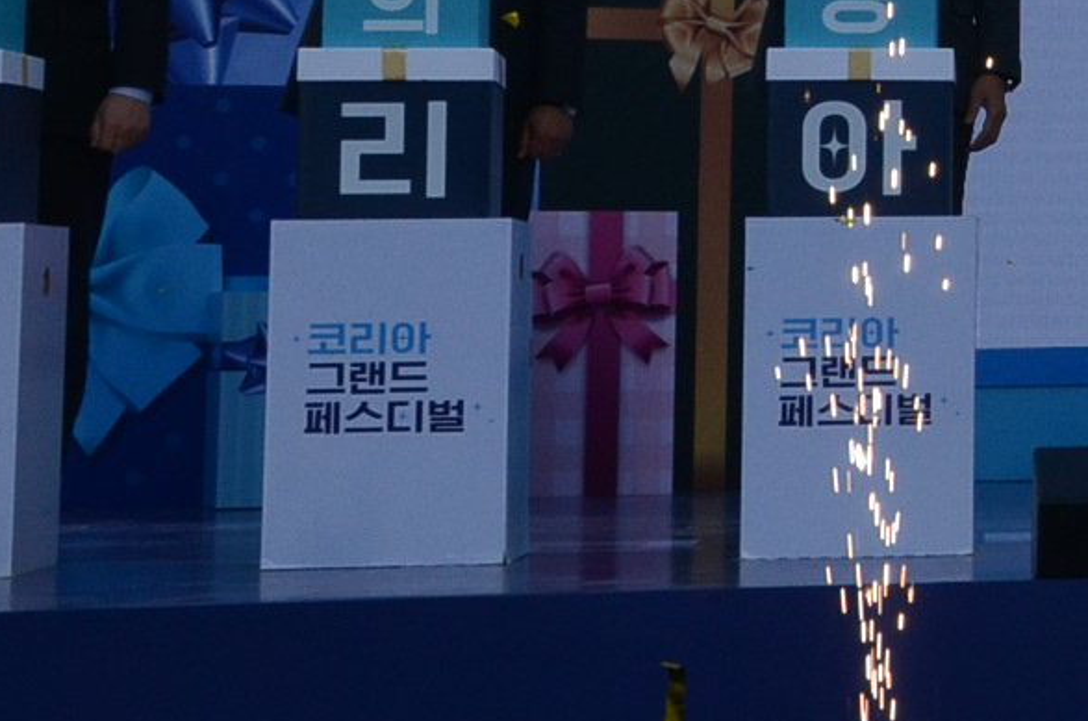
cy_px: -245
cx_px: 1965
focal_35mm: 151
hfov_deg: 12.4
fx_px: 4555
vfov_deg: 8.9
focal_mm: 24
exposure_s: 1/640
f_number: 13
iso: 640
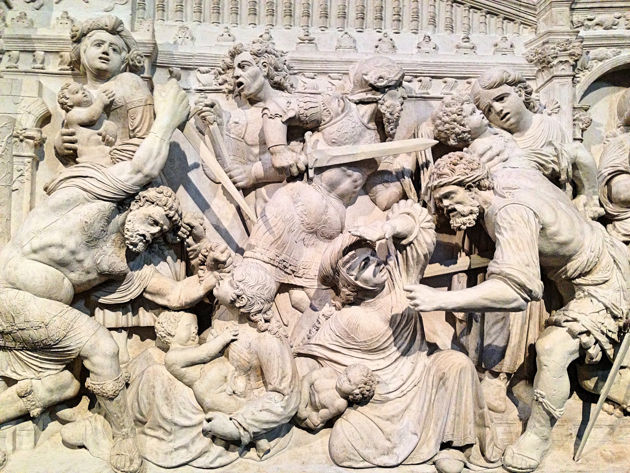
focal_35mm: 33
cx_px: 315
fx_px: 601
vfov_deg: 42.9
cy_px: 236
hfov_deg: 55.4
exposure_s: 1/20
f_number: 2.4
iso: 320
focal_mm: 4.12
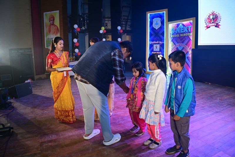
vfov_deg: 29.4
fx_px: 299
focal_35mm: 46
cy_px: 78
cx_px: 118
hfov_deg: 43.0
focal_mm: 30.5
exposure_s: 1/250
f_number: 5
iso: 640
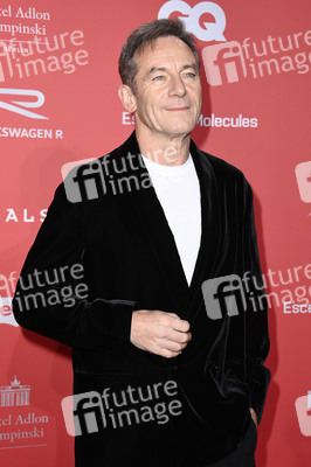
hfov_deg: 20.0
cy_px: 234
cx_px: 156
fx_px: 883
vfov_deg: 29.7
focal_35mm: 68
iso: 800
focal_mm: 68
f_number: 5.6
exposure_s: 1/250
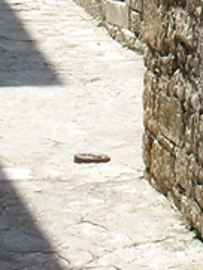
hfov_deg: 7.6
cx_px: 236
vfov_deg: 9.6
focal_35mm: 193
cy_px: -257
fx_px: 1507
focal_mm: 6.3
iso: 100
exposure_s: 1/125
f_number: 8.4
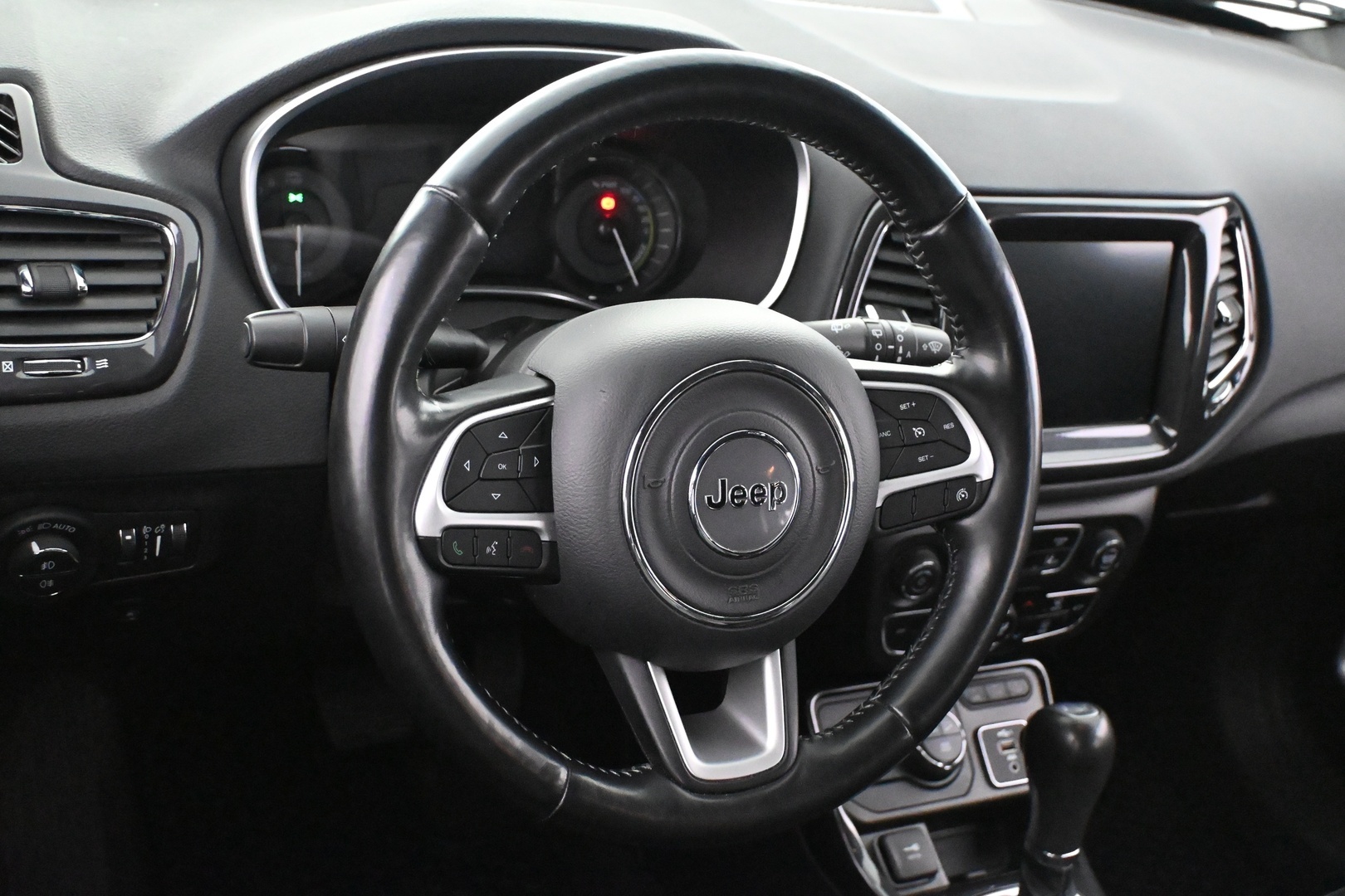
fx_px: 1625
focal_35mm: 44
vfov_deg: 30.8
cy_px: 448
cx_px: 672
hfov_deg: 45.0
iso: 12800
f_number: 4.8
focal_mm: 29
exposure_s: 1/50
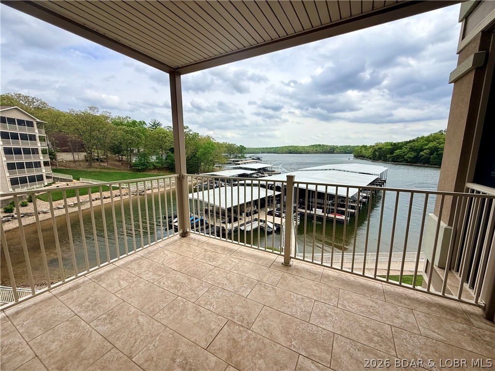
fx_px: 200
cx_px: 248
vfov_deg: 85.7
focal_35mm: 14
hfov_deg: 102.1
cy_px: 186
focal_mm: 2.22
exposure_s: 1/1795
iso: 50
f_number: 2.2
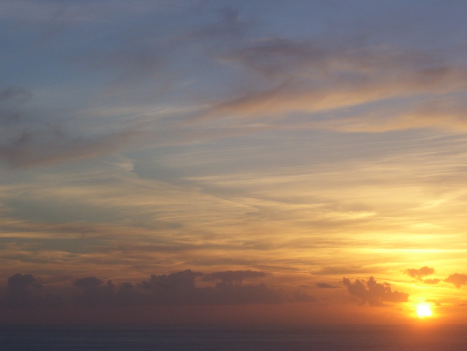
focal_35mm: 111
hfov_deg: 17.7
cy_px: 176
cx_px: 234
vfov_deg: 13.3
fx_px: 1497
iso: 80
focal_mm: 18
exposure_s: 1/250
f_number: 4.6
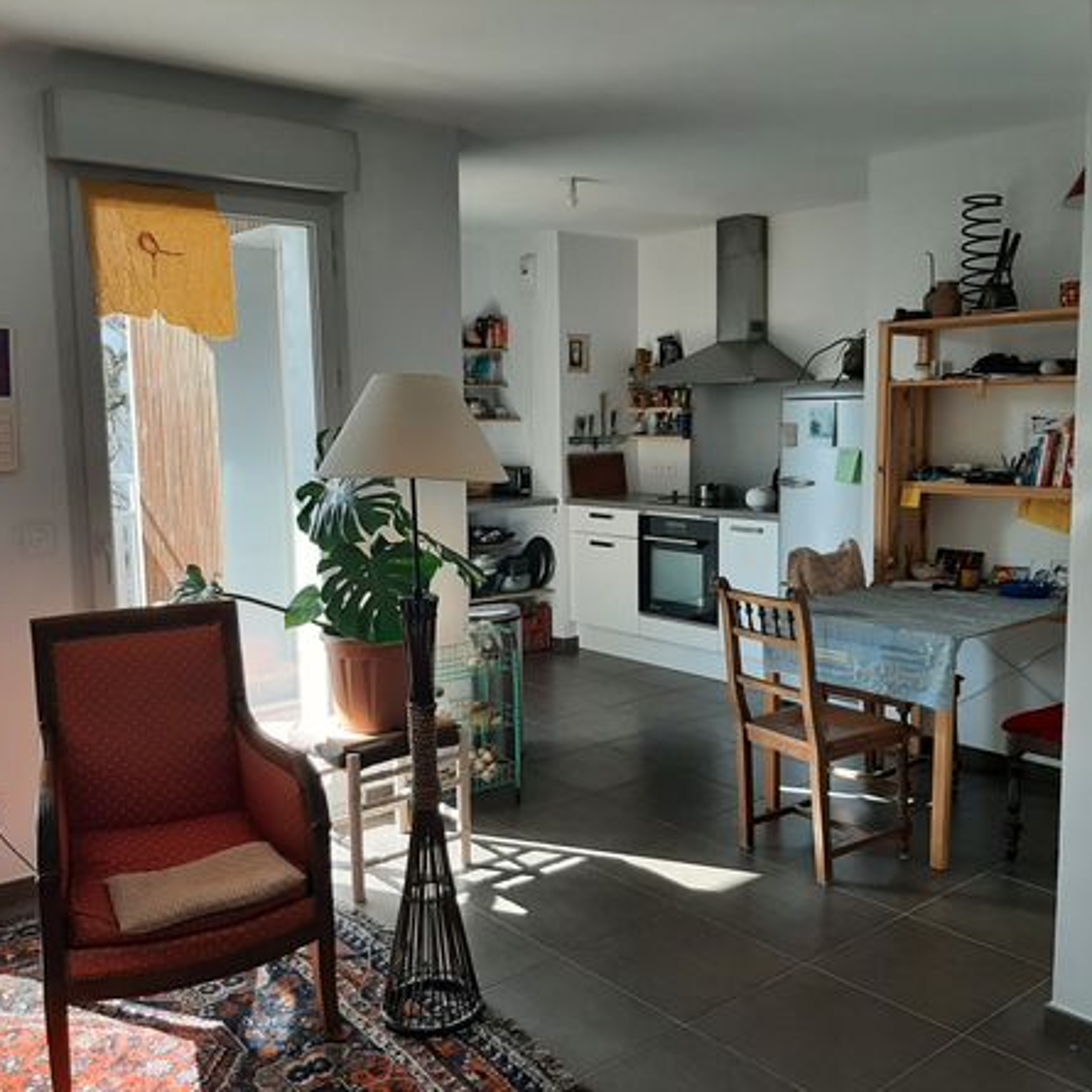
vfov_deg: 52.5
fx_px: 1106
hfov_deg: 52.5
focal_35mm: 31
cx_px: 550
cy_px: 547
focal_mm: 3.93
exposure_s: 1/130
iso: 40
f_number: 1.7
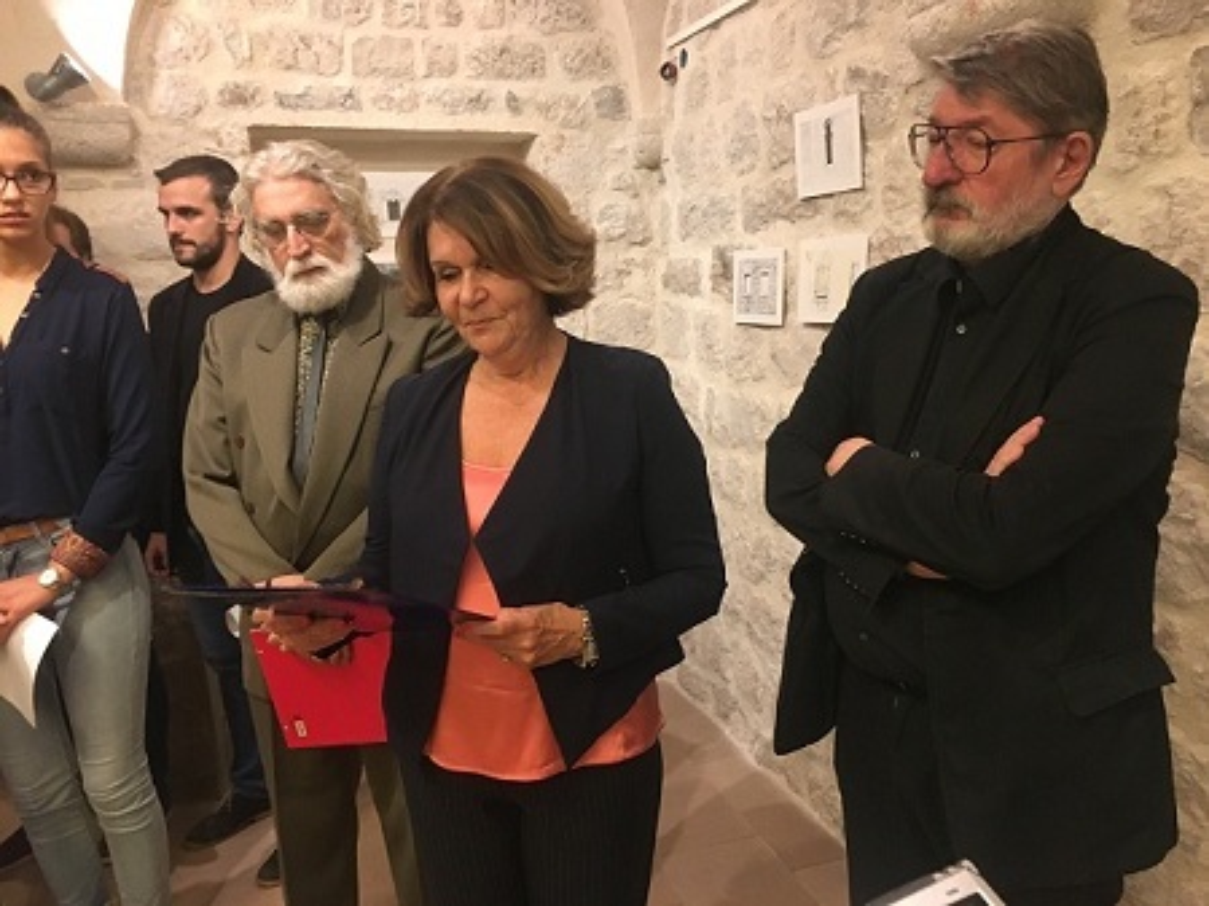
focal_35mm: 29
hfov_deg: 61.7
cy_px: 453
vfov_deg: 48.2
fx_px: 1012
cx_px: 604
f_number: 2.2
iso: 200
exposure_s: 1/33
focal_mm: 4.15
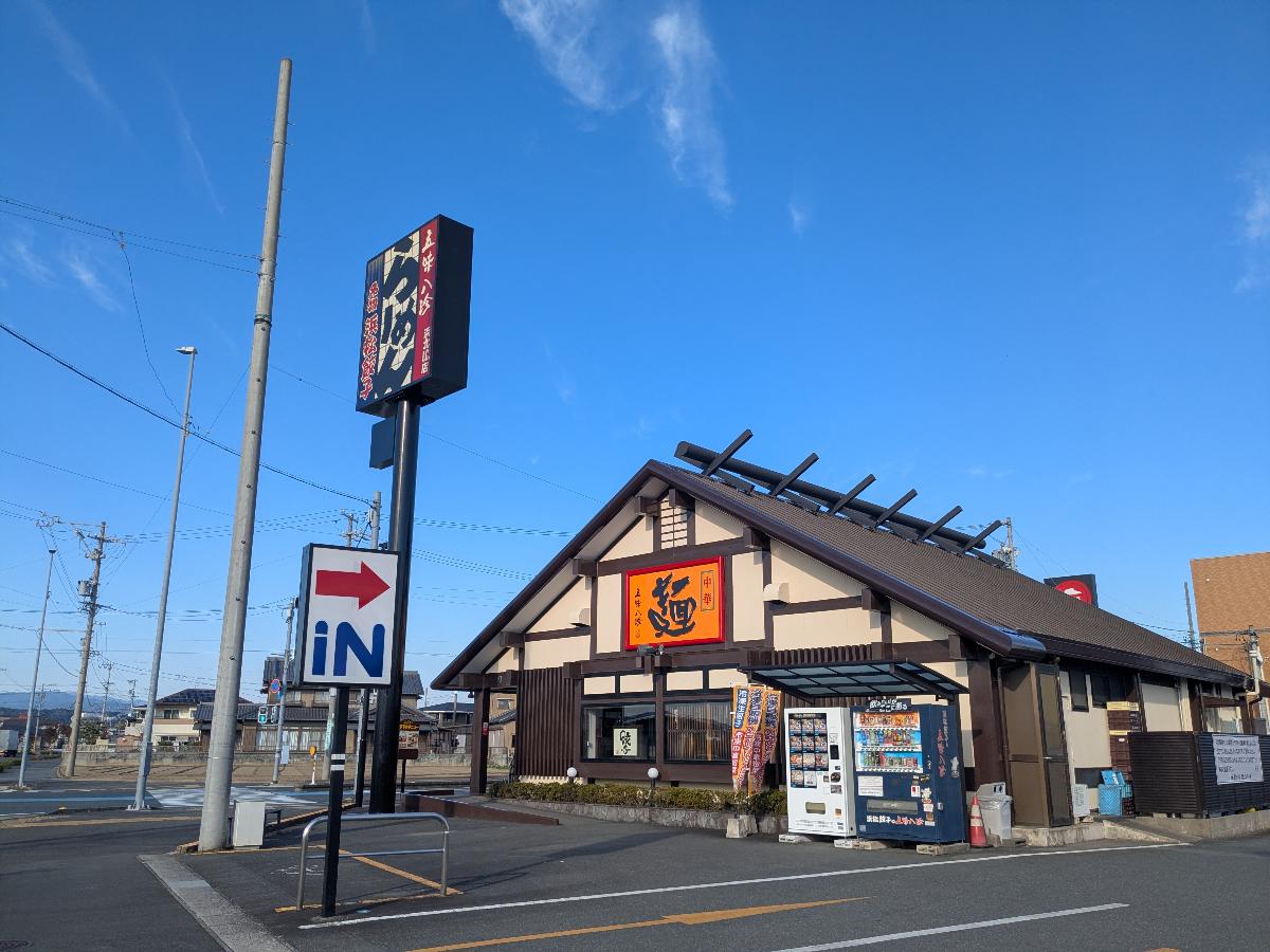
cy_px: 476
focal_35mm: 27
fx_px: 991
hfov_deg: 65.3
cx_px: 635
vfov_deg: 51.4
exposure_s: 1/2128
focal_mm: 4.38
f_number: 1.73
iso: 57
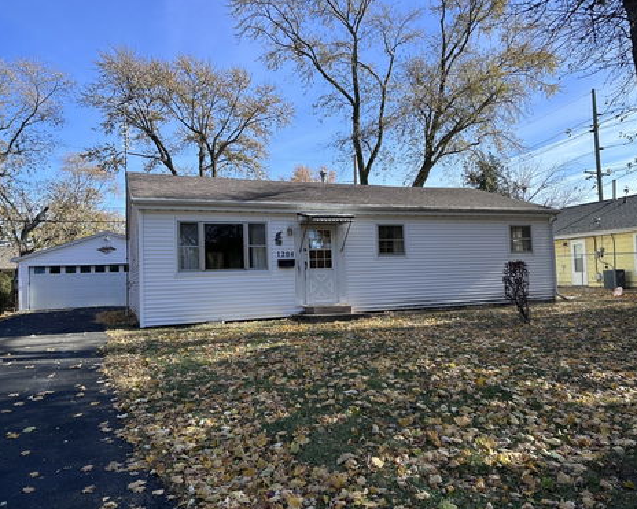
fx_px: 528
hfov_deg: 62.1
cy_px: 259
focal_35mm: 28
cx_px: 349
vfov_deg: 51.5
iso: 50
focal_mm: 5.7
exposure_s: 1/2123
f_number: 1.5
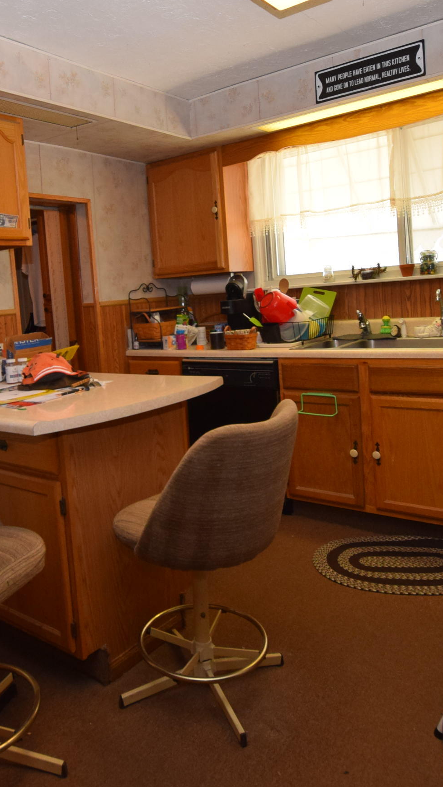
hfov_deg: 42.3
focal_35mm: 27
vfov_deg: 69.5
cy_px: 337
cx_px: 146
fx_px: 564
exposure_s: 1/100
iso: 800
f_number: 5
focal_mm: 10
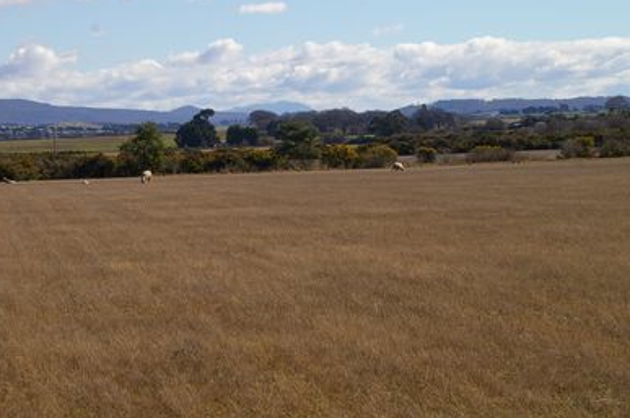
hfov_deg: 16.5
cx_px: 287
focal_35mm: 124
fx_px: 2167
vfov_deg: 11.0
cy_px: 220
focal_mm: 68
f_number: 9.5
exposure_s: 1/350
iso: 200
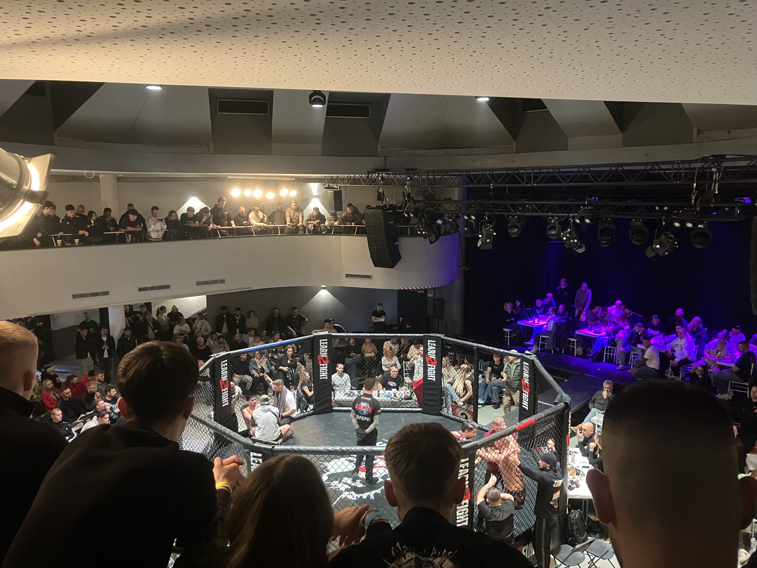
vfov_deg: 49.7
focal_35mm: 28
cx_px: 378
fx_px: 612
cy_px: 284
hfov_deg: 63.4
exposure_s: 1/24
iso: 640
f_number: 1.8
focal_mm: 3.99
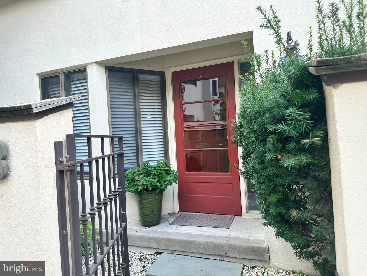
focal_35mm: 24
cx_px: 184
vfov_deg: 56.8
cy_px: 138
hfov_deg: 71.6
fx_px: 254
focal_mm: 6.86
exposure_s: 1/587
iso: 80
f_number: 1.78
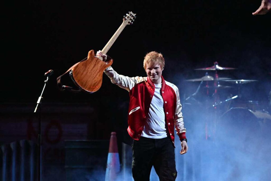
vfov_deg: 2.8
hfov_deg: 4.1
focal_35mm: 500
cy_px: 90
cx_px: 136
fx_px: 3764
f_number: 4
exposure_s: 1/800
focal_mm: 500
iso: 6400
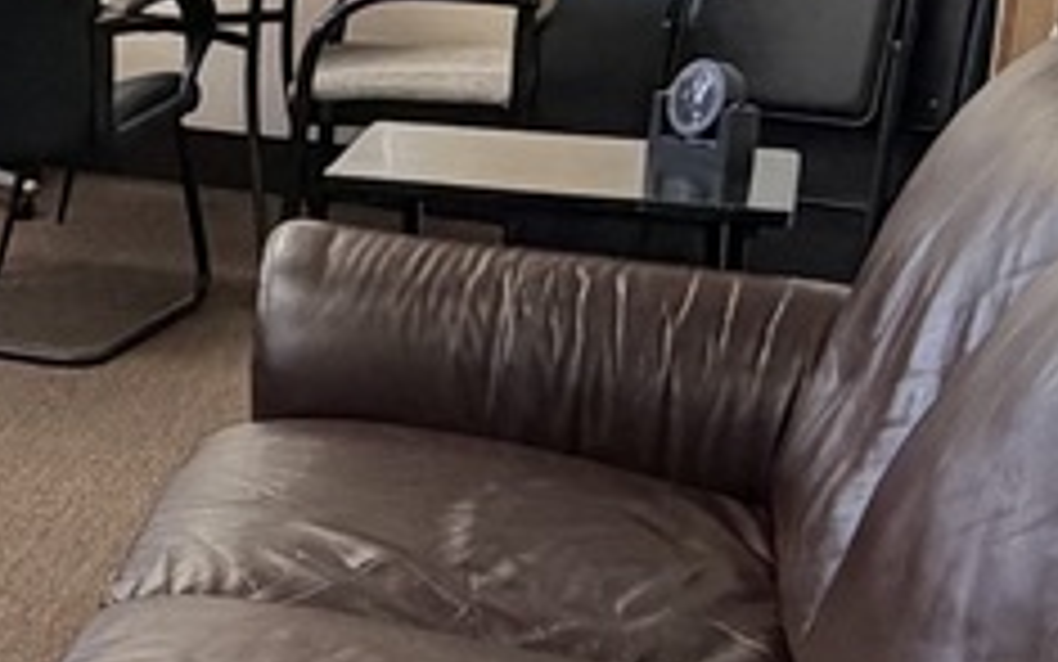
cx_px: -338
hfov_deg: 20.7
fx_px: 2625
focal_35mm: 91
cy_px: 419
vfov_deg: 14.4
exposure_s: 1/120
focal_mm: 2.22
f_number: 2.2
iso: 200
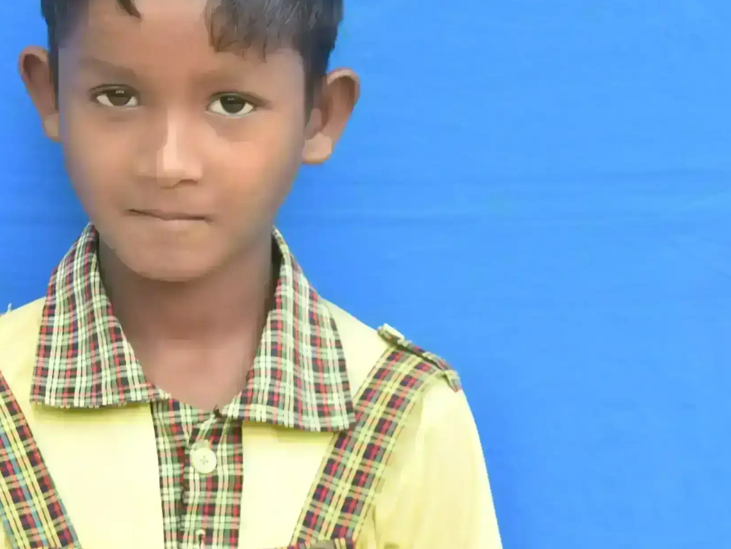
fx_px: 3060
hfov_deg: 13.6
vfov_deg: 10.2
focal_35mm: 145
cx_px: 264
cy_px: 198
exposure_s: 1/60
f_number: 7.1
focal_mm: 55
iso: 500
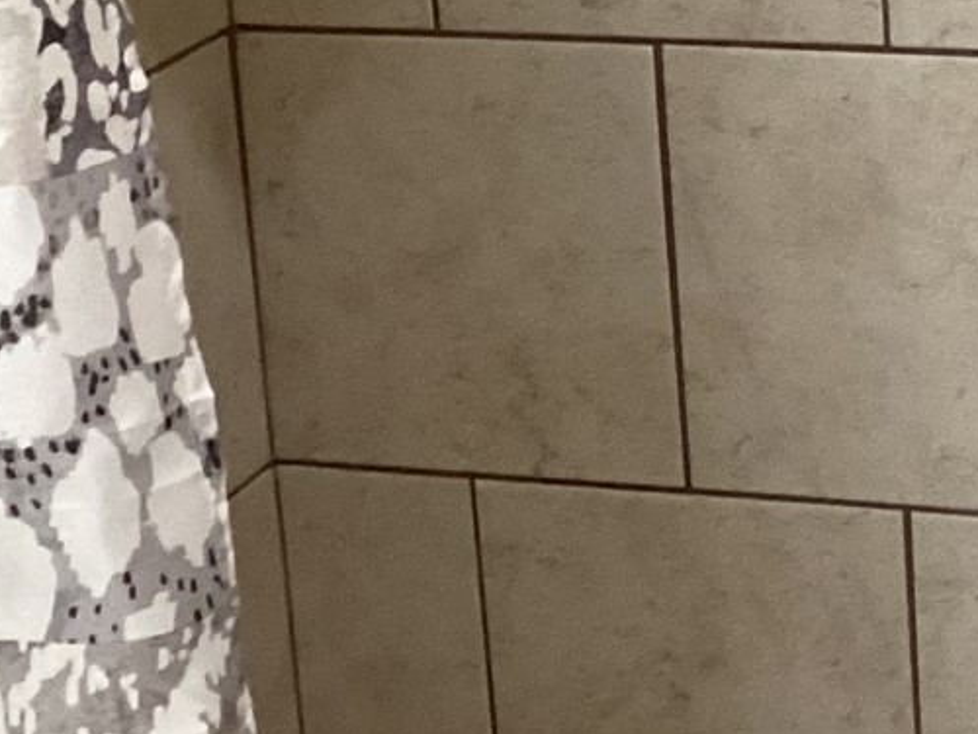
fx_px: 3588
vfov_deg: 11.7
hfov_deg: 15.3
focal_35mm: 127
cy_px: 211
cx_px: 925
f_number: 2.4
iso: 320
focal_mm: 3.3
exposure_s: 1/33
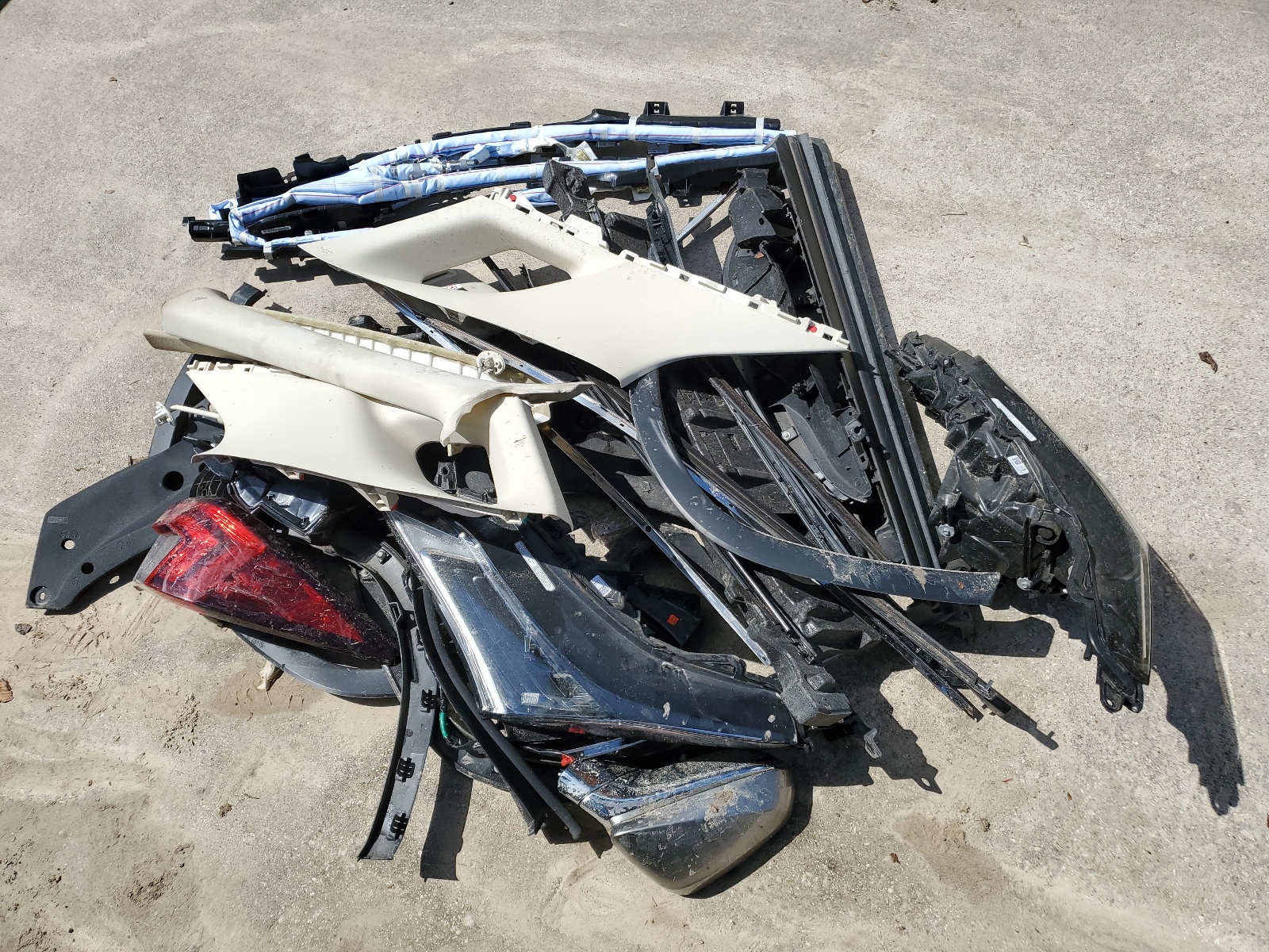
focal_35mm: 26
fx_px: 953
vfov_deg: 53.1
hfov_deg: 67.3
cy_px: 476
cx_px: 634
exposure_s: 1/5000
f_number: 1.5
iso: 50
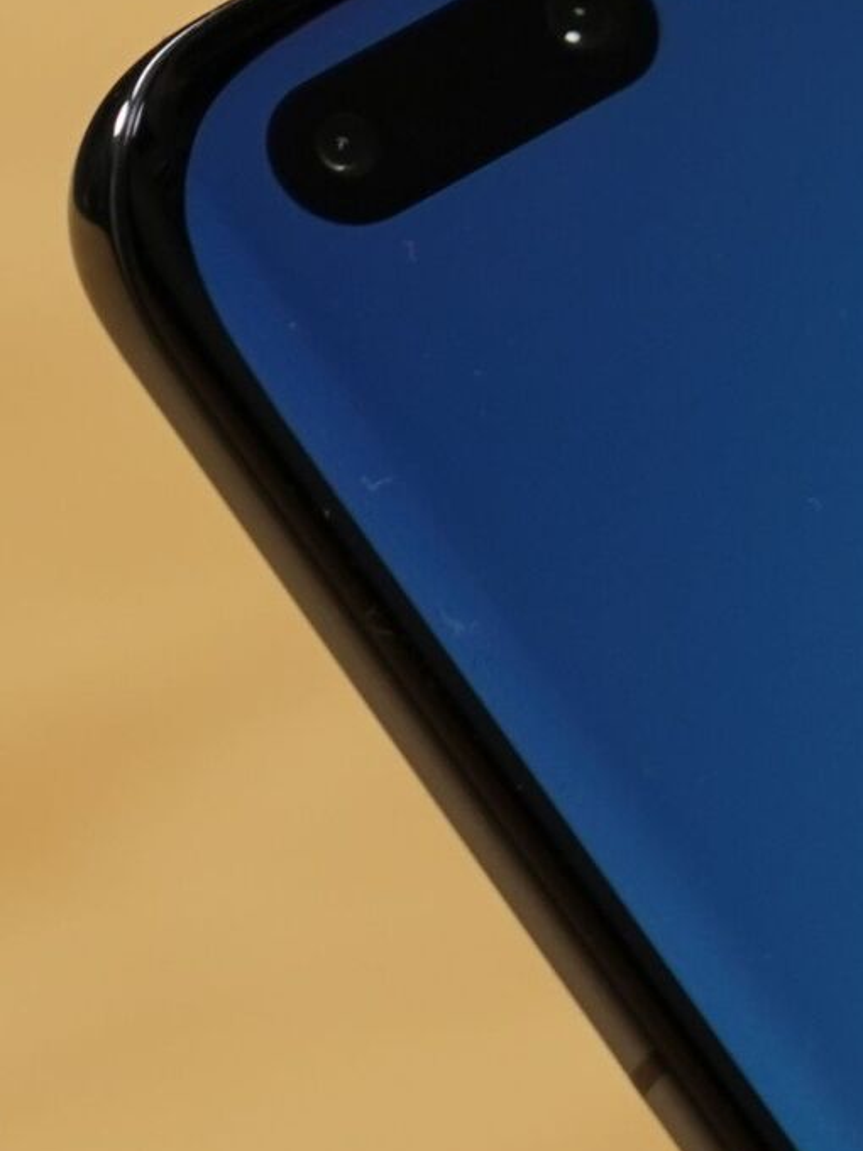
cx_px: 1015
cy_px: 146
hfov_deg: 7.8
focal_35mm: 190
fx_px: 6316
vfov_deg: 10.4
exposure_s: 1/125
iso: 400
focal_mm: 70
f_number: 4
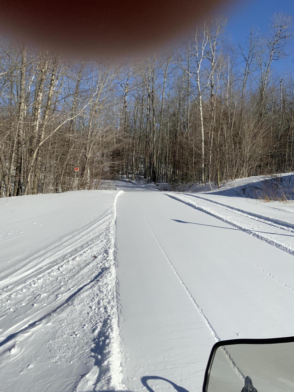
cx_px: 147
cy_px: 196
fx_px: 328
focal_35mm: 29
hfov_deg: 48.2
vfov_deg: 61.7
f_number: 1.8
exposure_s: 1/5263
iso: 20
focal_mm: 3
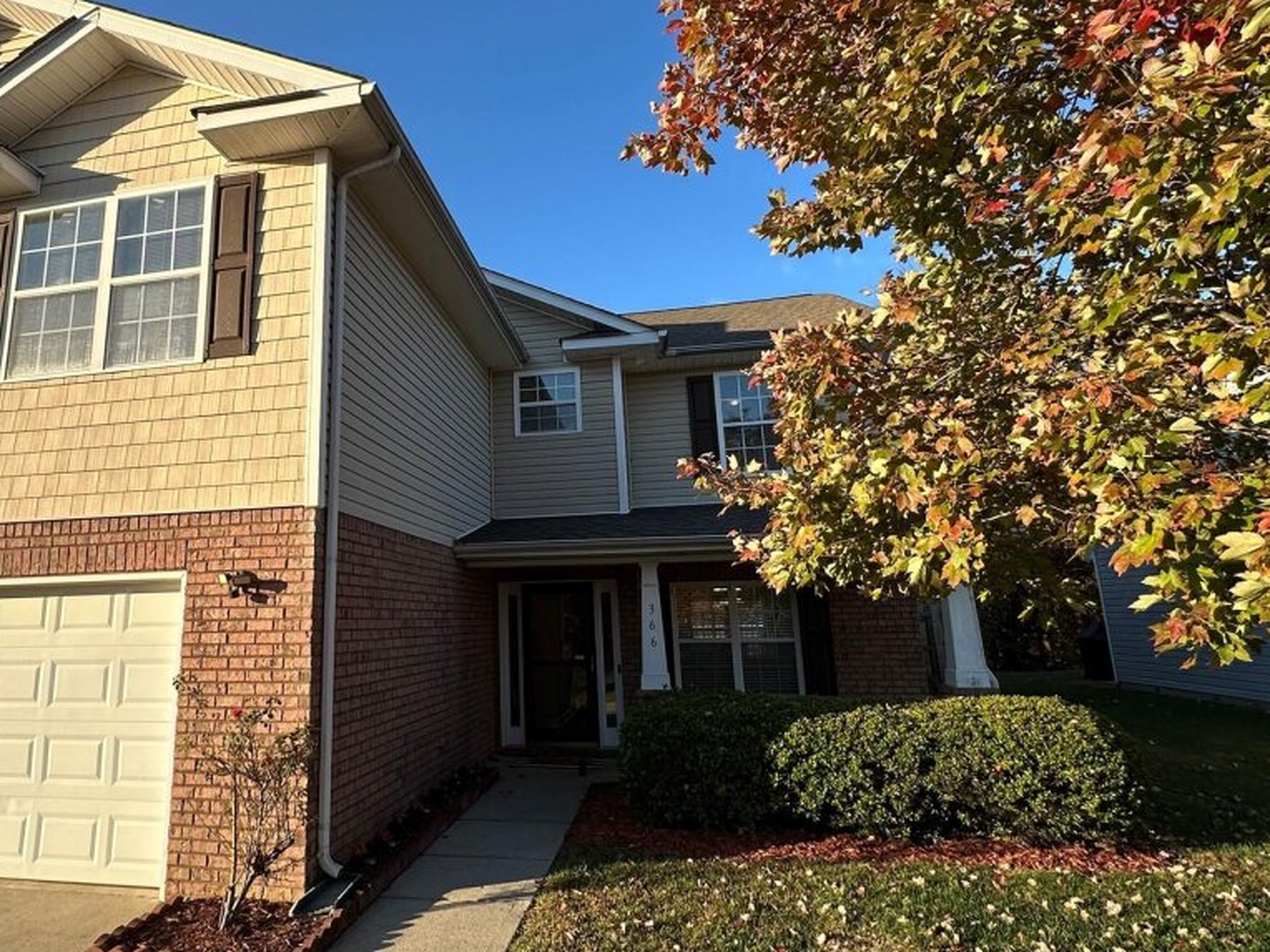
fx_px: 807
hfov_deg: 75.2
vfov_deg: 61.0
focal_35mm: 22
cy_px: 445
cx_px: 484
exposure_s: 1/988
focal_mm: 2.22
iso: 50
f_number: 2.2
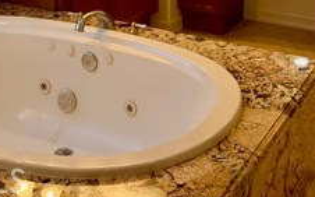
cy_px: -134
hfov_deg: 26.5
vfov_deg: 15.0
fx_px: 669
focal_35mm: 78
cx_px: 159
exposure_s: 1/60
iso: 64
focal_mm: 4.25
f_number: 1.8
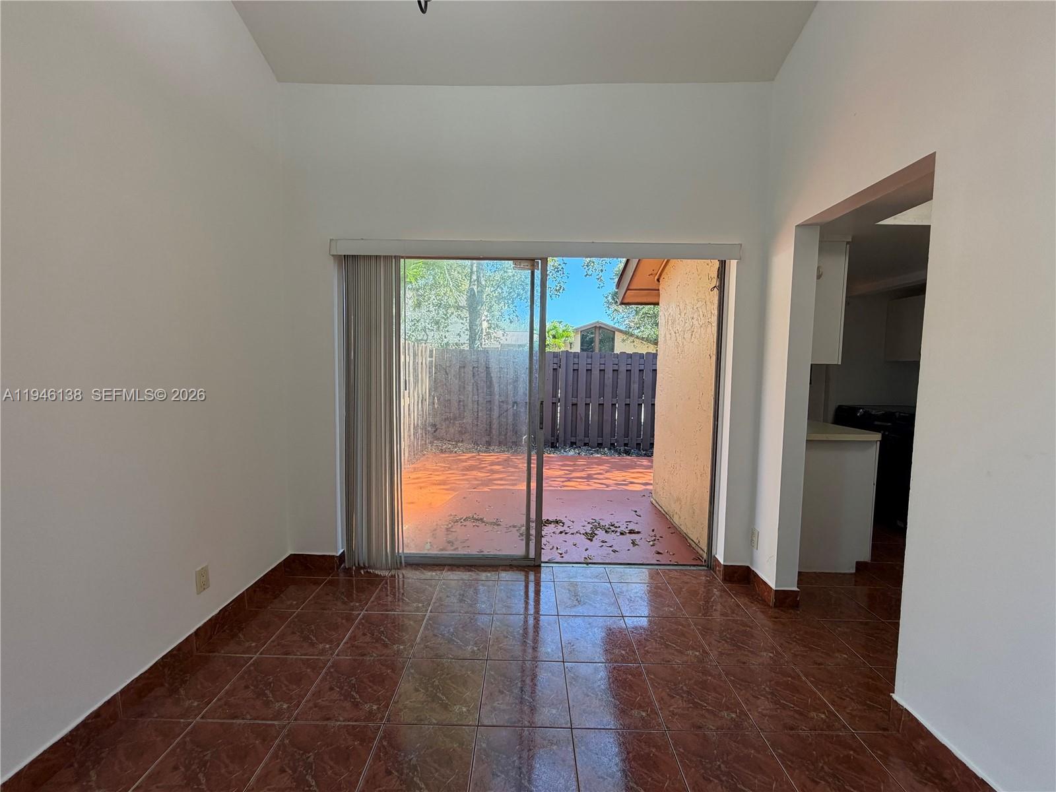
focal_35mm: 14
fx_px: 427
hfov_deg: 102.1
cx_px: 528
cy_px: 396
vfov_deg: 85.7
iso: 80
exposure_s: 1/120
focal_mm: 2.22
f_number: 2.2
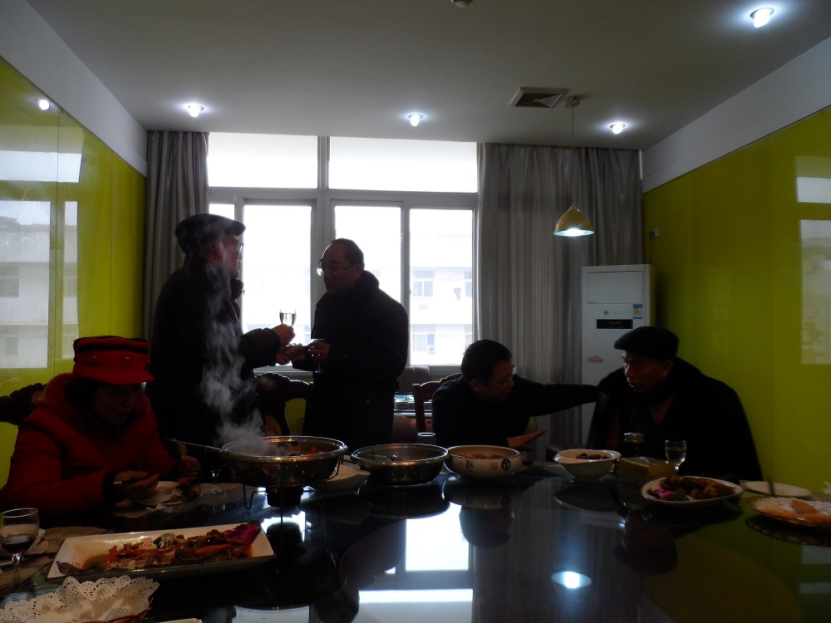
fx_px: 576
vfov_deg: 56.8
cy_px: 312
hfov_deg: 71.6
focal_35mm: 24
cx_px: 416
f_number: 3.2
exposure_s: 1/30
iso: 100
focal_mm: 4
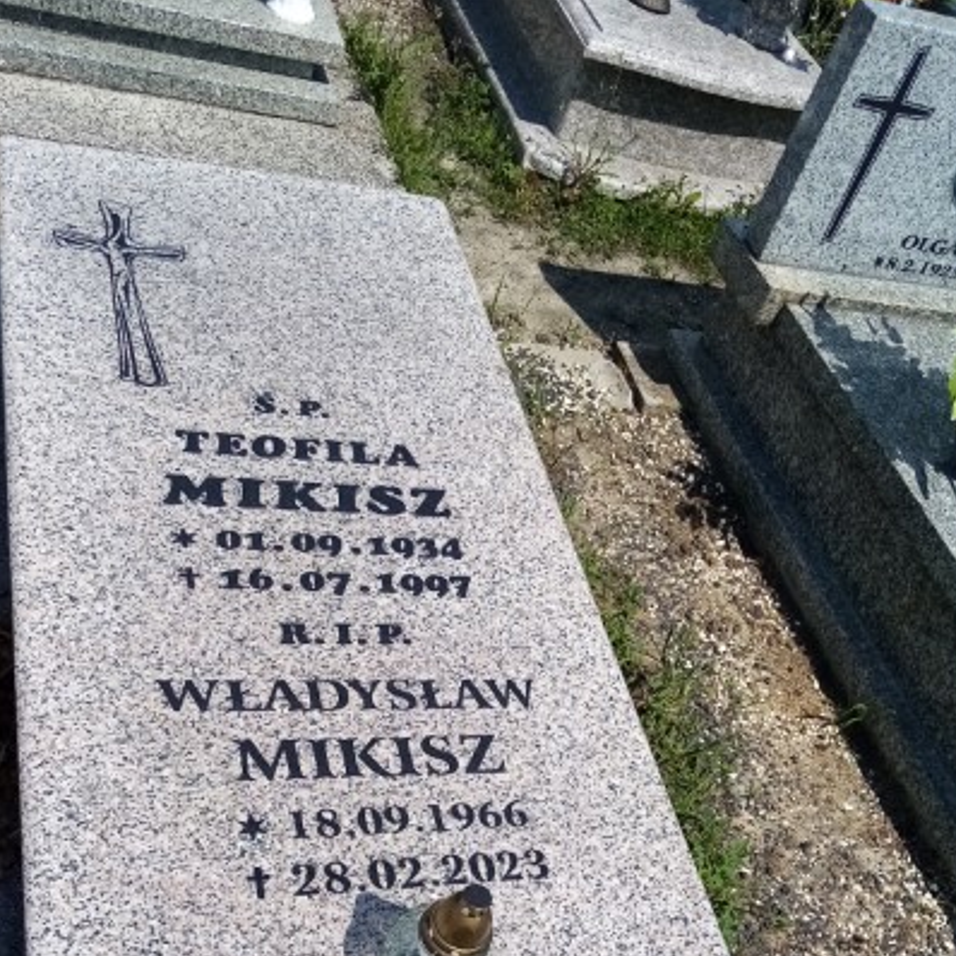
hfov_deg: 44.9
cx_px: 454
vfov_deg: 43.4
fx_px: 1156
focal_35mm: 37
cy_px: 725
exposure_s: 1/2392
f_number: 1.8
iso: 108
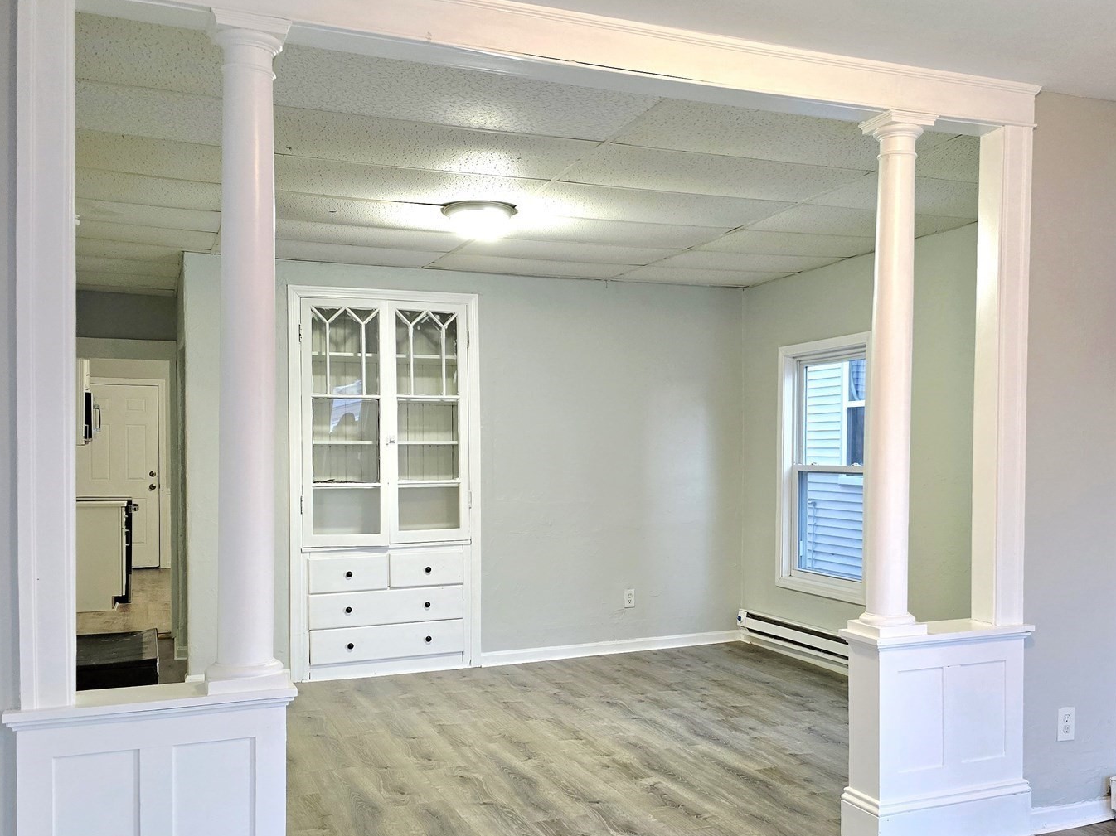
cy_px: 510
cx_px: 643
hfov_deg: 52.4
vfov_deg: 40.5
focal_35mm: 35
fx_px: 1128
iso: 1000
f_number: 1.7
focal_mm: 6.3
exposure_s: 1/120
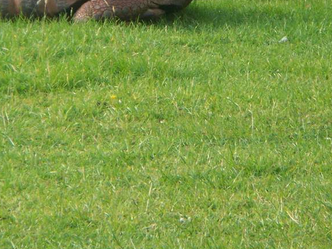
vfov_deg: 3.0
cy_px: -71
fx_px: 4778
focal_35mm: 498
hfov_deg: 4.0
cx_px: 76
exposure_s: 1/200
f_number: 5.1
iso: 160
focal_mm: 37.7
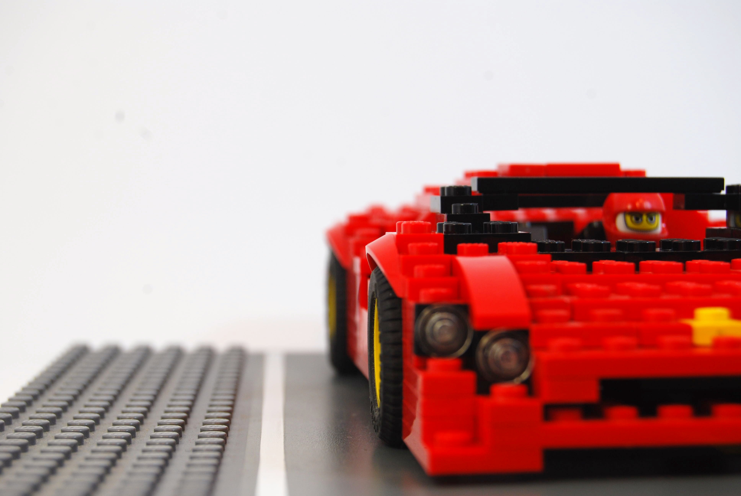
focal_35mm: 82
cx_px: 370
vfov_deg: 16.6
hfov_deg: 24.6
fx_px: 1700
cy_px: 248
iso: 180
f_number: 8
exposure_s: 1/60
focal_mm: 55
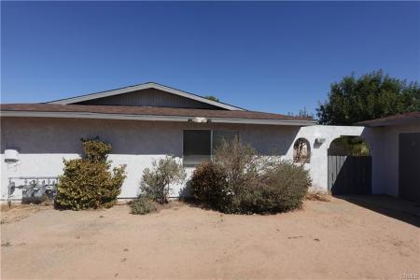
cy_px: 140
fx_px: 233
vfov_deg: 61.9
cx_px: 210
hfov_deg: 84.0
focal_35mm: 20
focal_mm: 7.6
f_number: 2
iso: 125
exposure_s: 1/6400
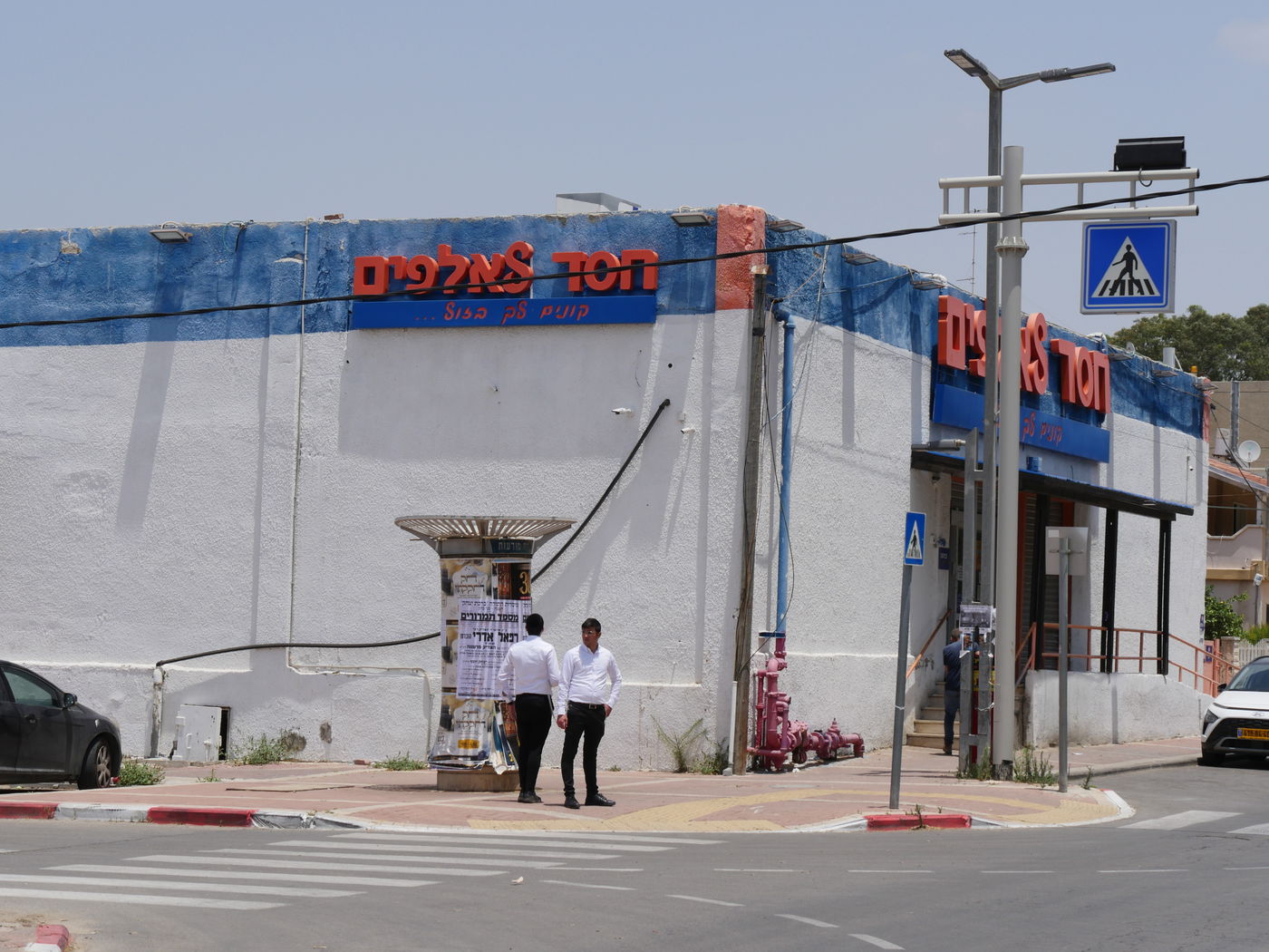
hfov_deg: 24.4
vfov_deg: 18.4
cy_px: 476
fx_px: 2933
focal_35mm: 80
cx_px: 634
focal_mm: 40
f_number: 9
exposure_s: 1/640
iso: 200
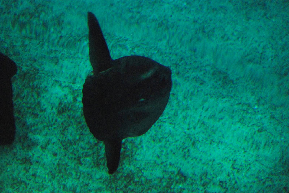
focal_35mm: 117
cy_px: 96
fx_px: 940
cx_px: 144
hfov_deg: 17.5
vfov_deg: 11.7
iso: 1600
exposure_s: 1/160
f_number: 4
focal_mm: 78
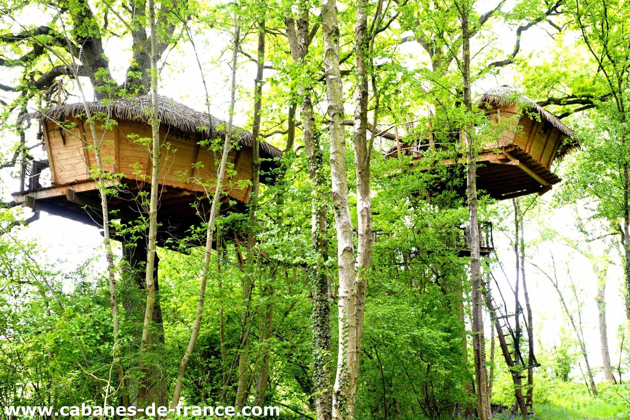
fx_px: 630
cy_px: 210
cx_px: 315
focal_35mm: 36
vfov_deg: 36.9
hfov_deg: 53.1
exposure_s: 1/100
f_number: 6.3
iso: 800
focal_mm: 36
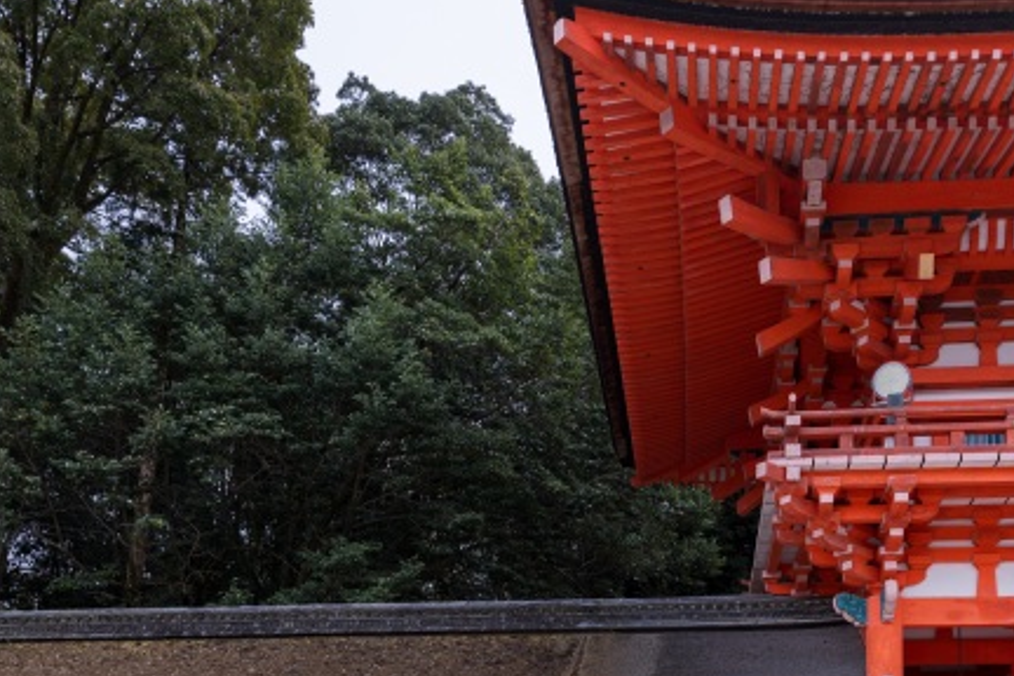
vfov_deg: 34.4
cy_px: 576
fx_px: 1042
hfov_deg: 51.7
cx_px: 425
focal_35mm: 37
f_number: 5.6
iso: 100
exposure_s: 1/200
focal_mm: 20
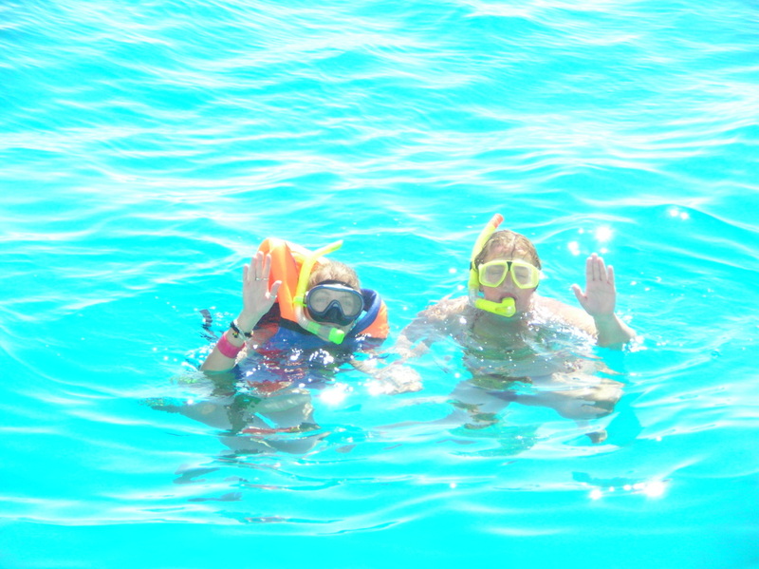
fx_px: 3616
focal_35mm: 165
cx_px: 380
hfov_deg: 12.0
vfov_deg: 9.0
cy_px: 284
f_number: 3.8
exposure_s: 1/1000
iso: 200
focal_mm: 27.3
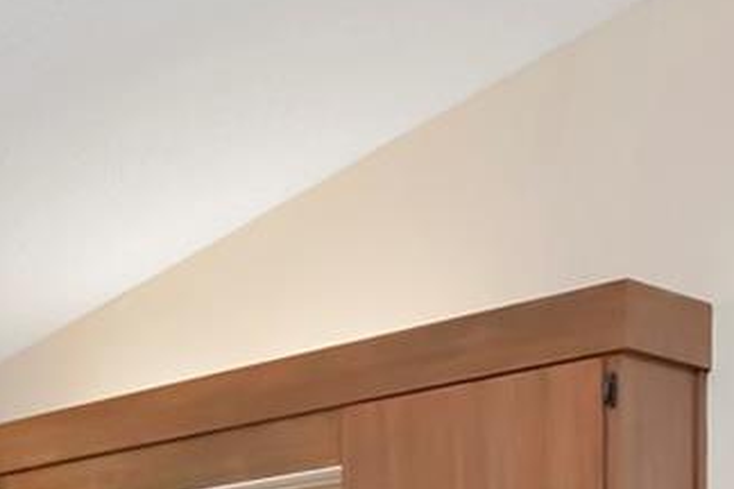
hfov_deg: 21.7
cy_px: 792
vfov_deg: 15.2
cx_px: -295
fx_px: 1661
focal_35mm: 81
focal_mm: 11
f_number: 8
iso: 1000
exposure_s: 1/160
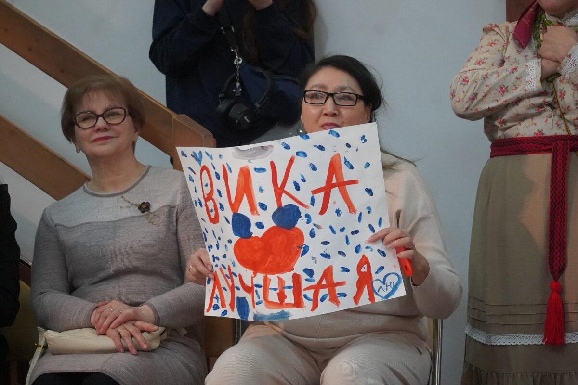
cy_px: 192
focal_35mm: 180
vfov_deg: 7.6
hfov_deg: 11.4
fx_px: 2890
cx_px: 289
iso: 8000
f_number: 5.6
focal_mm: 120
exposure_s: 1/200
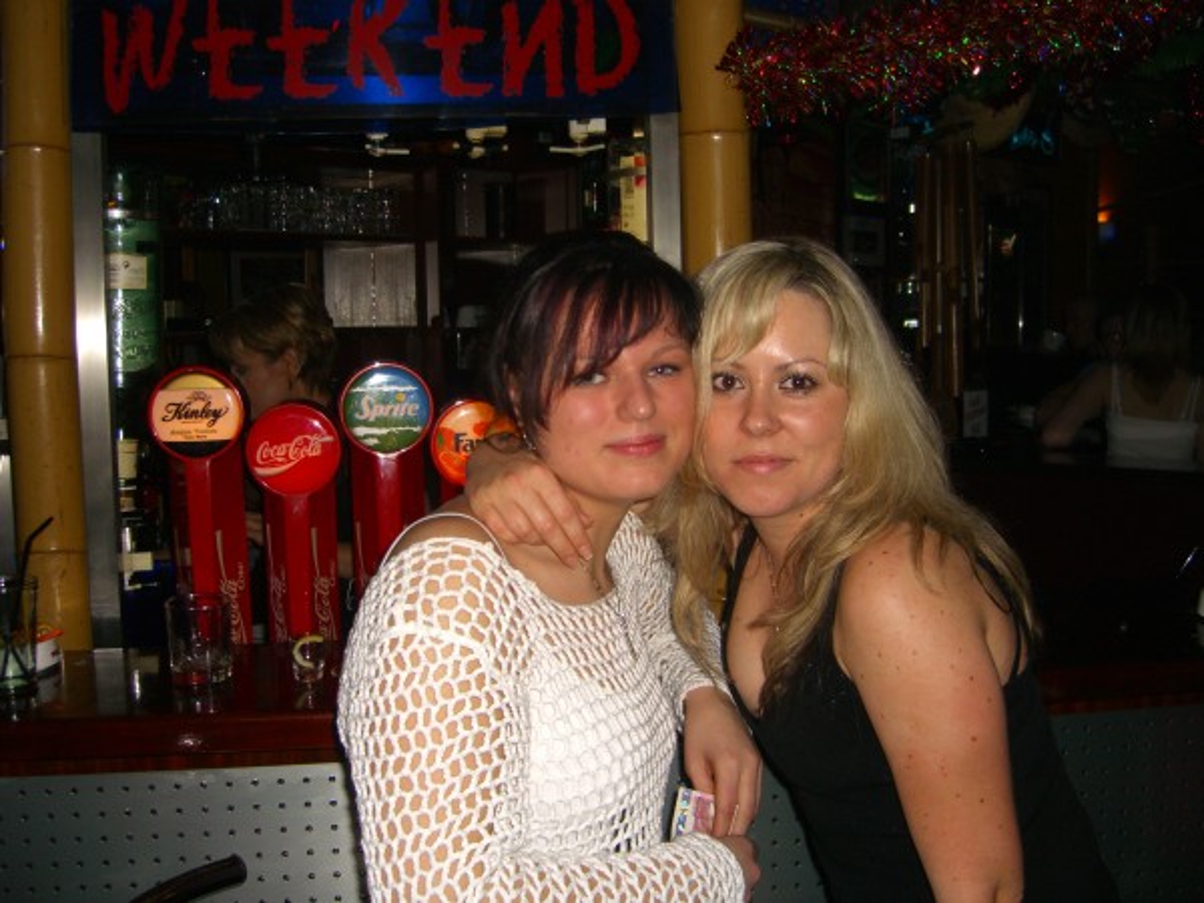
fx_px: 1322
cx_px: 602
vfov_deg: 37.7
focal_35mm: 38
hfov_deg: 49.0
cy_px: 452
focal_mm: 7.9
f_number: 2.8
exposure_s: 1/60
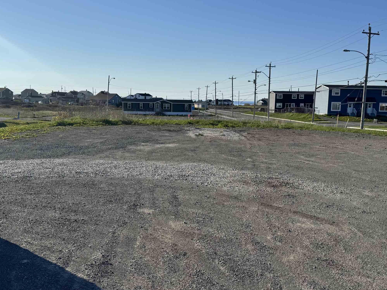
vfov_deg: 38.7
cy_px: 149
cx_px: 195
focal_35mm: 37
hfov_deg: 50.1
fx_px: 414
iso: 80
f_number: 1.78
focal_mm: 6.76
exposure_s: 1/7937
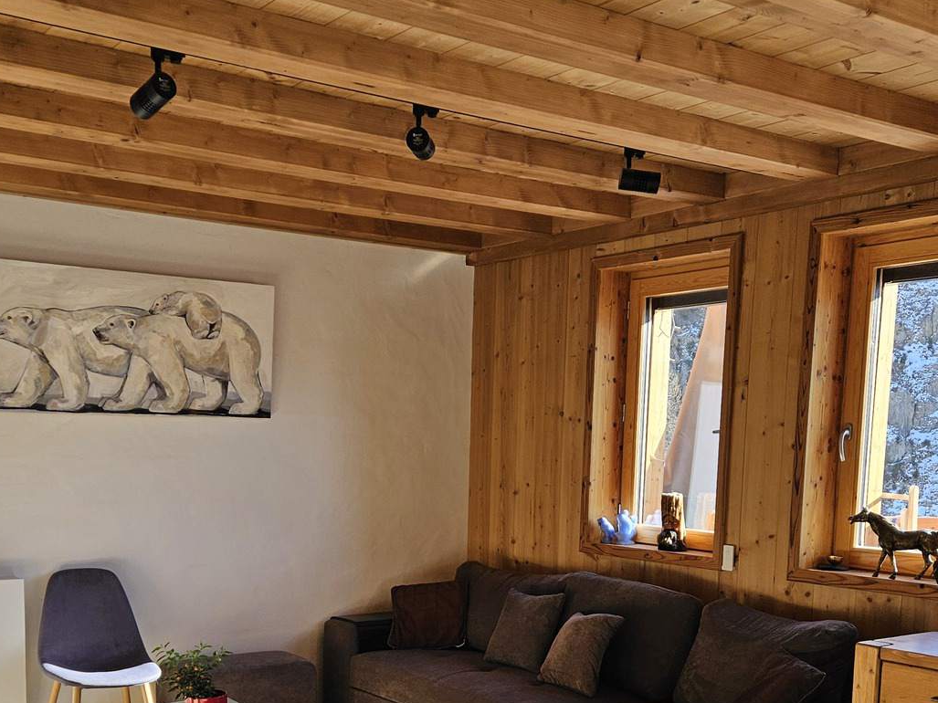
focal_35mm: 43
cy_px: 592
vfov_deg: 32.4
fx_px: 1165
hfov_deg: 43.8
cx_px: 441
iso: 50
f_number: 1.8
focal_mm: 5.4
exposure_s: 1/367
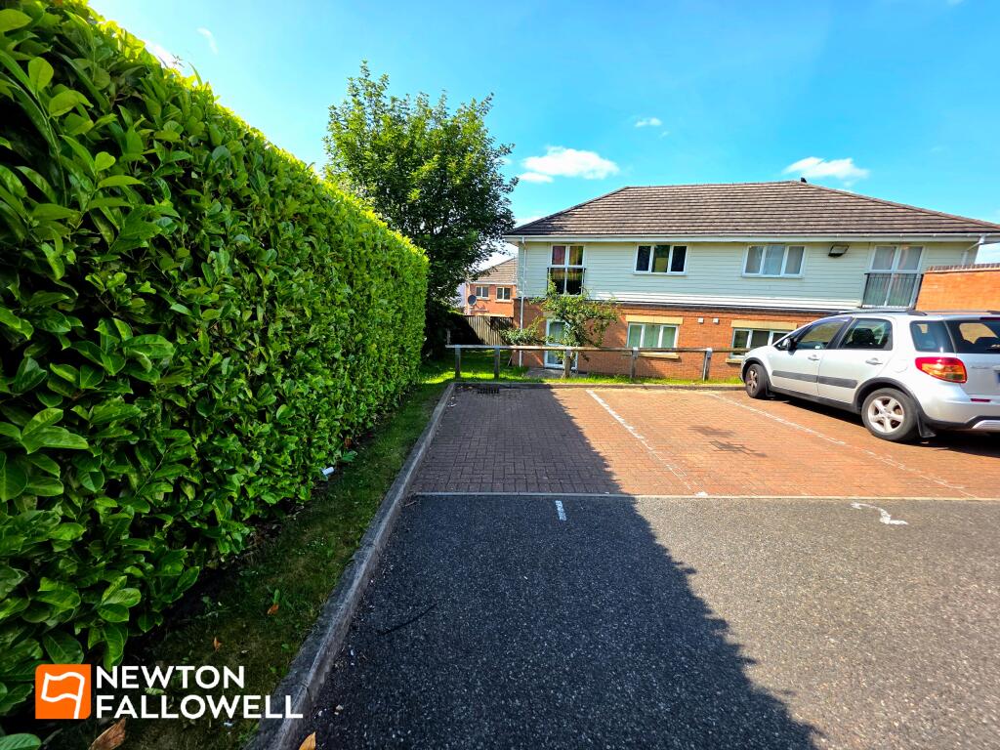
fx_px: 376
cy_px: 375
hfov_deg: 106.2
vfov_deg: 89.9
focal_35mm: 13
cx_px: 500
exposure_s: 1/909
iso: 40
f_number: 1.9
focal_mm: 2.2
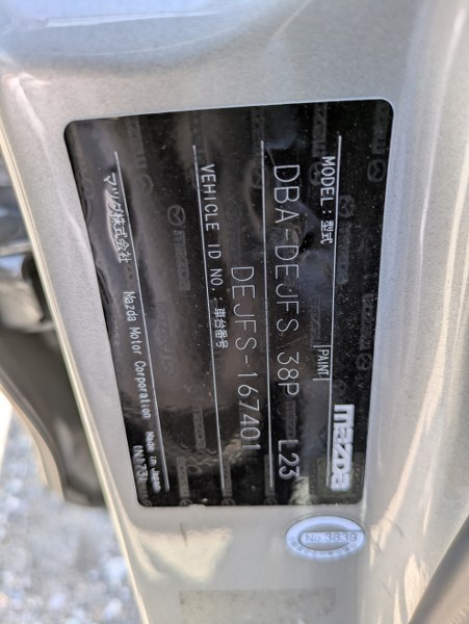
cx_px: 234
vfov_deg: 69.3
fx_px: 451
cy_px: 312
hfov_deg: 54.9
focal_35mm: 25
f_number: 1.89
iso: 57
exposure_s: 1/120
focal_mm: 5.43
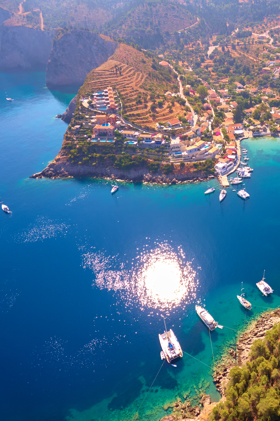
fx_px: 327
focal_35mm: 28
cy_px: 209
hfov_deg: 42.8
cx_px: 249
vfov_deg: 65.5
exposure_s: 1/50
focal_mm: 3.61
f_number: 2.8
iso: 100
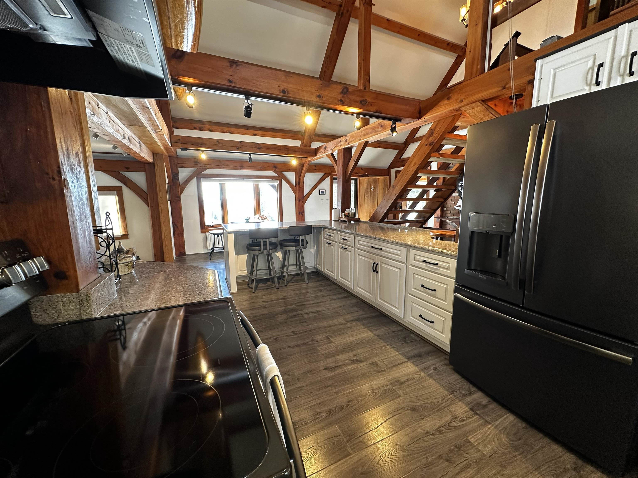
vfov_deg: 85.7
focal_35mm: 14
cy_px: 239
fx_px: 258
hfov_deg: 102.1
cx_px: 319
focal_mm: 2.22
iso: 160
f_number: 2.2
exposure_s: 1/60
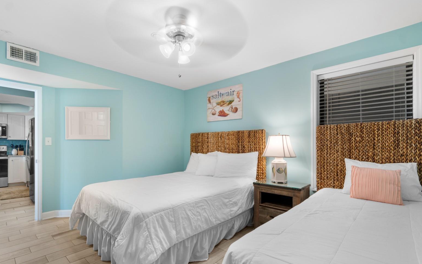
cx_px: 206
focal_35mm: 16
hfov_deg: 97.8
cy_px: 142
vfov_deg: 71.1
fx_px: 184
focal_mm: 10
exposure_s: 1/5
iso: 100
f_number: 4.5
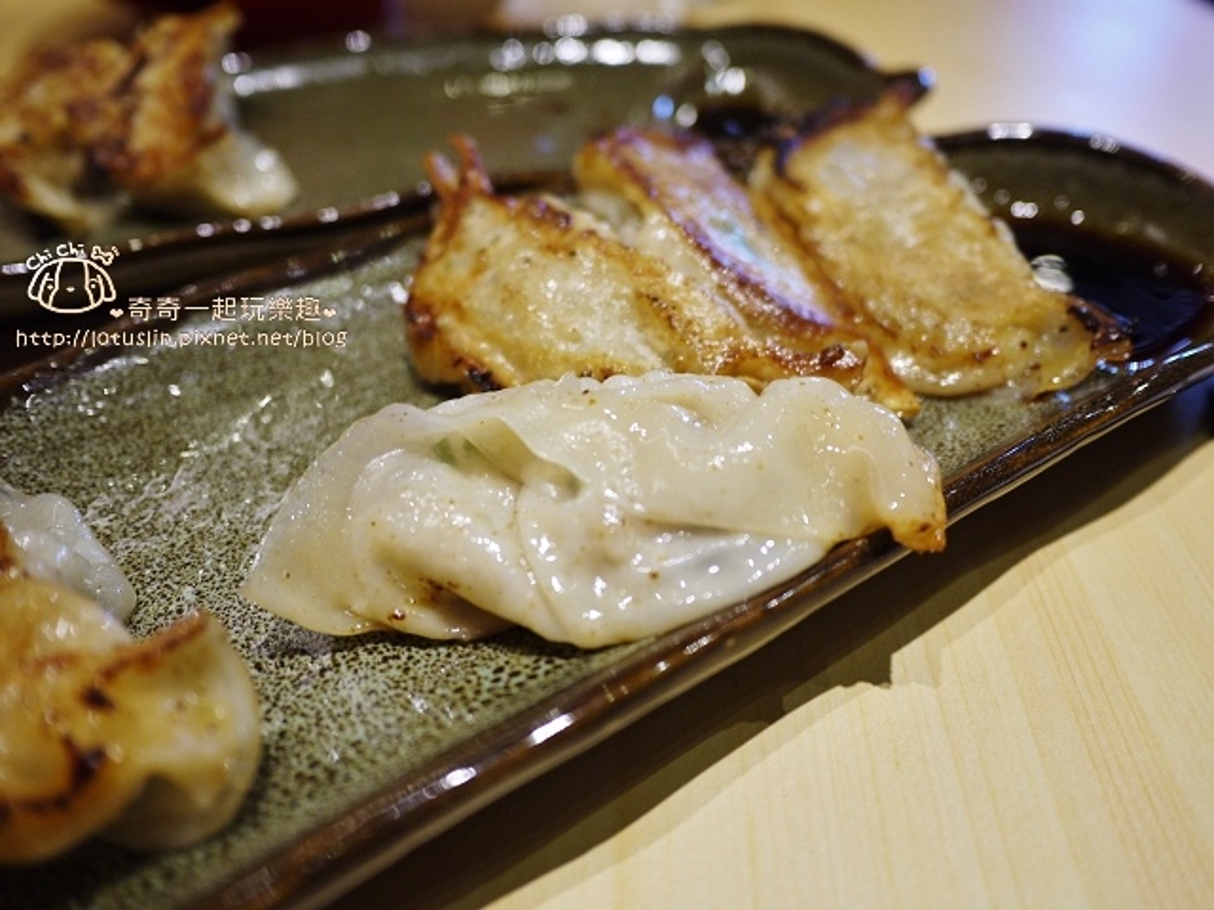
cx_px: 607
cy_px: 455
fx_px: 982
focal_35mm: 28
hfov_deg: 63.4
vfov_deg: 49.7
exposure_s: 1/60
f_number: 2.5
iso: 200
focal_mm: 14
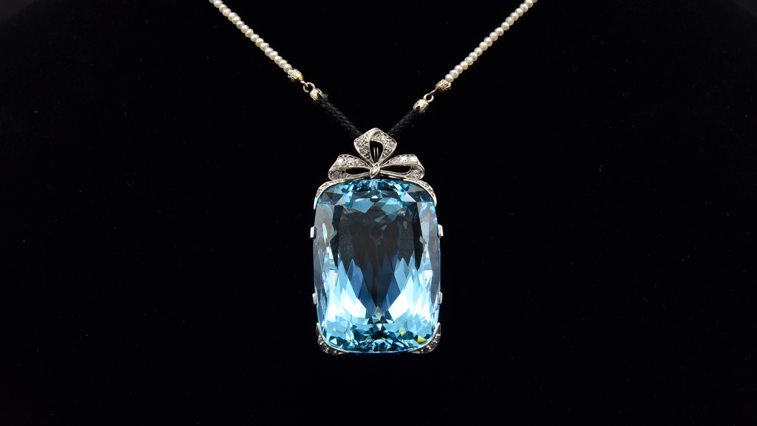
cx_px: 377
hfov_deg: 13.0
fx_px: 3323
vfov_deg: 7.3
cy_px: 174
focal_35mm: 166
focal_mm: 105
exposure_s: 1/20
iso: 100
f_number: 13
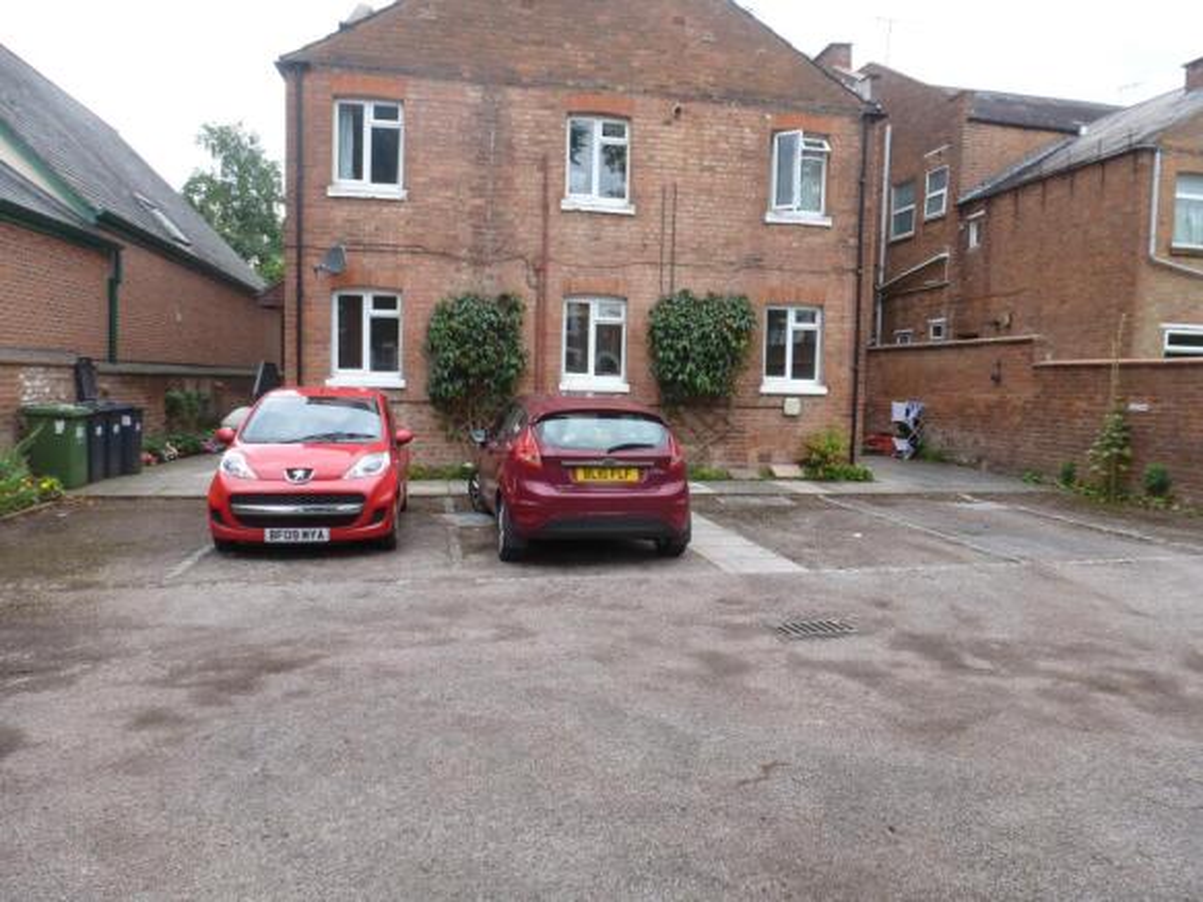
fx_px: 834
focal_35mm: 24
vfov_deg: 56.8
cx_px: 602
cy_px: 451
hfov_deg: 71.6
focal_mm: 4.3
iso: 100
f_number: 3.5
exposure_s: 1/125
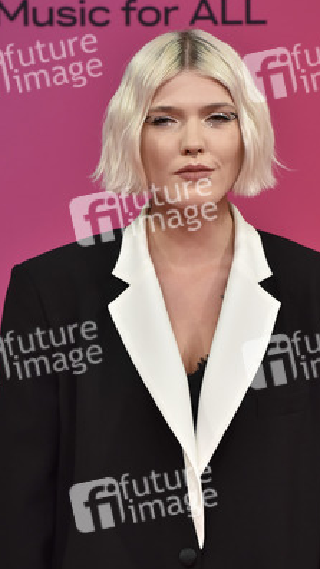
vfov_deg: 12.4
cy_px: 284
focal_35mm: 174
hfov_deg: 7.0
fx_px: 2628
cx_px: 185
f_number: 5.6
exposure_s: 1/200
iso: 2000
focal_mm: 165
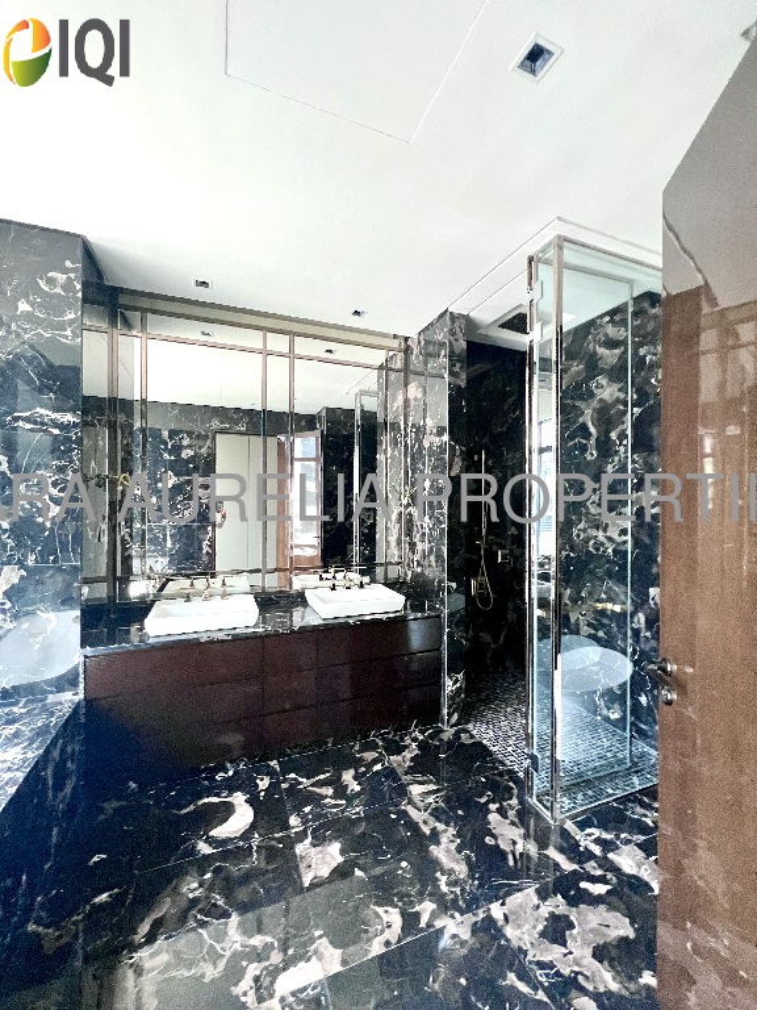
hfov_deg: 89.9
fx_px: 379
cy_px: 505
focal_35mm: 13
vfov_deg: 106.2
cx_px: 378
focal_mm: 1.57
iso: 320
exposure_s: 1/60
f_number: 1.8
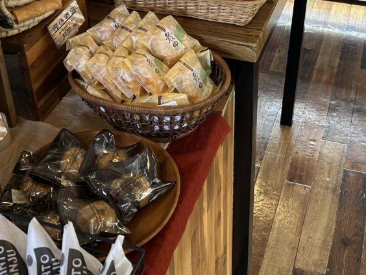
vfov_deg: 23.9
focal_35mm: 59
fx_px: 624
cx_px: 241
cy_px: 12
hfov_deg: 32.5
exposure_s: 1/121
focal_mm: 5.7
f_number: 1.5
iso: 64
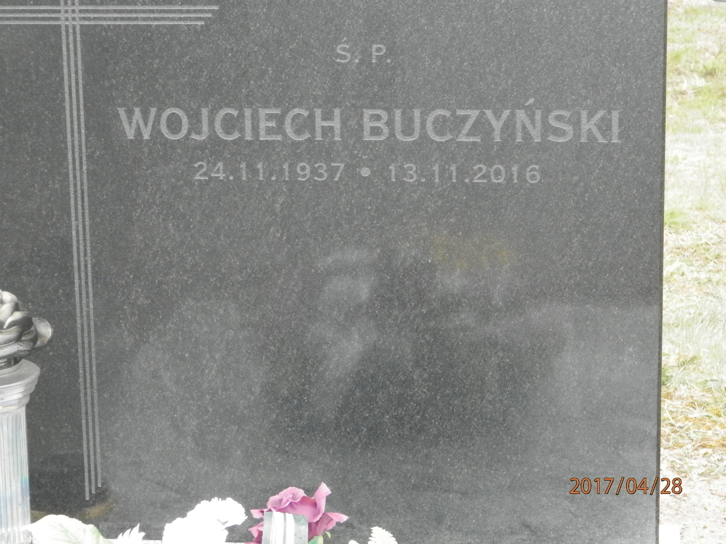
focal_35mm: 106
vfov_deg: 14.0
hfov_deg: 18.5
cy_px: 272
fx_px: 2223
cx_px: 363
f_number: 4.5
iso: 800
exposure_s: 1/50
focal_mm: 19
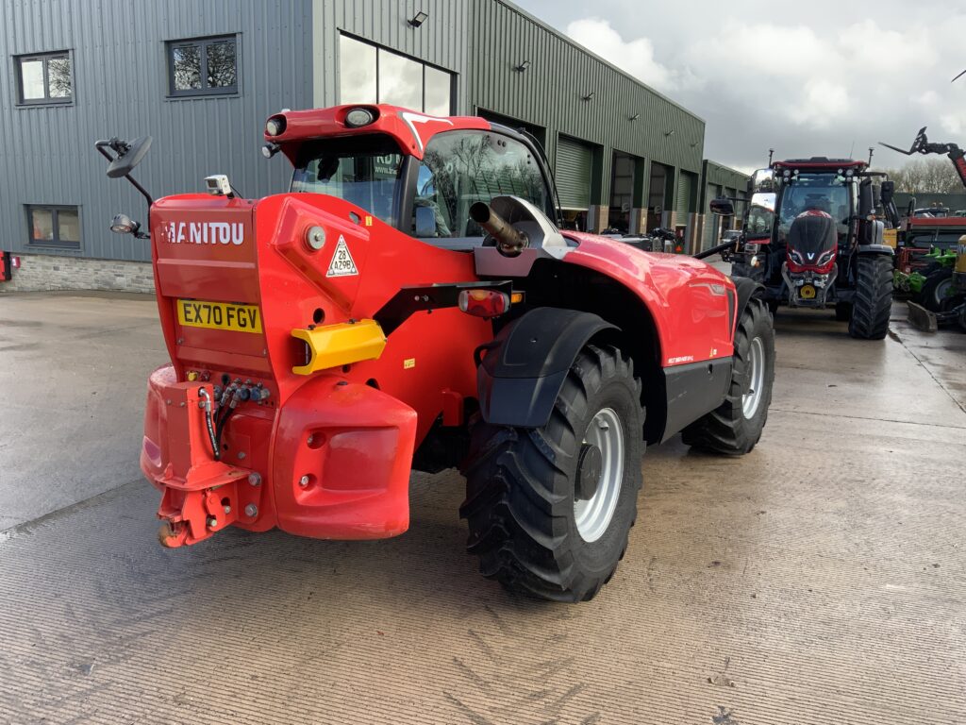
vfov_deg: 48.2
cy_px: 362
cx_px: 483
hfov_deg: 61.7
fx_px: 809
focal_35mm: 29
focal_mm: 3
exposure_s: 1/261
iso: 16
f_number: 1.8
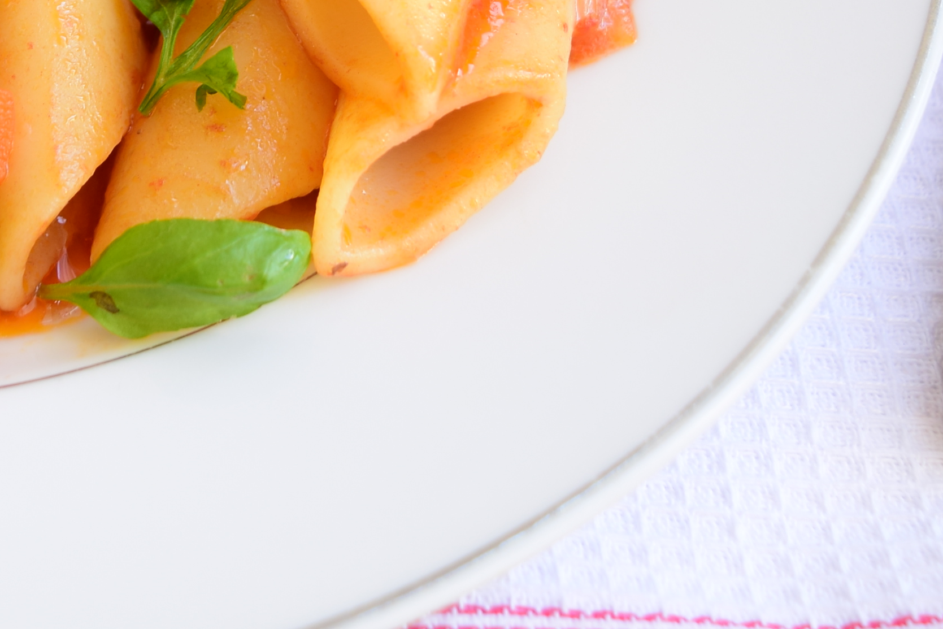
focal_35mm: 97
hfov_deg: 20.5
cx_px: 40
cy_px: -58
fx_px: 2541
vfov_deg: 13.8
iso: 100
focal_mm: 24
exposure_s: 1/15
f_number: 4
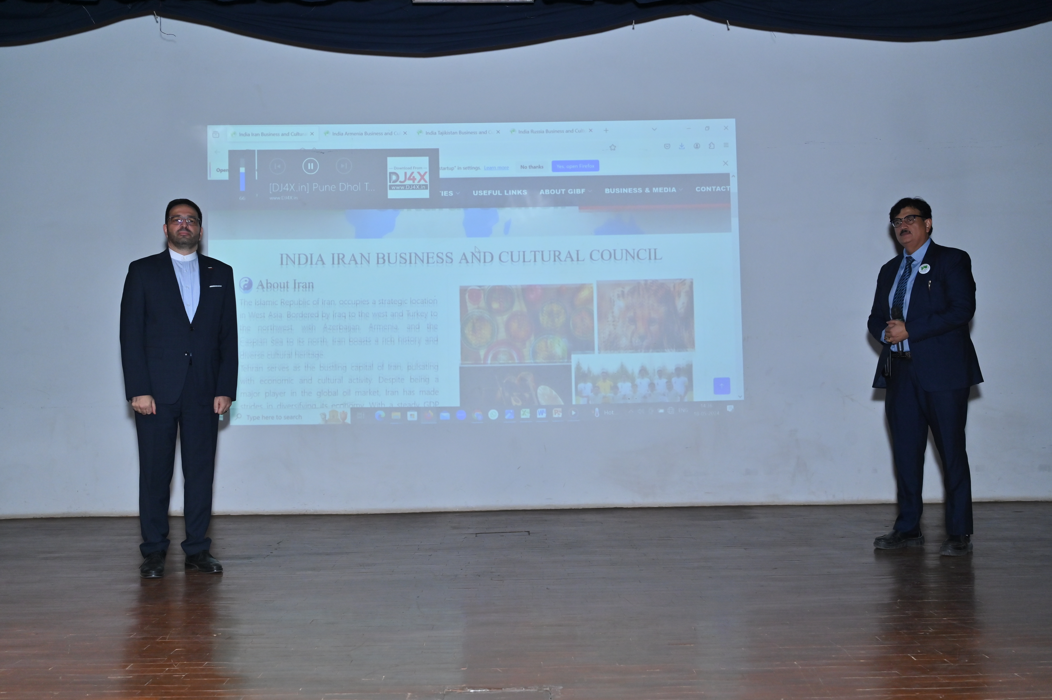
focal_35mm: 40
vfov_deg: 33.4
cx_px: 526
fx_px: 1168
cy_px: 350
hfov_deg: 48.5
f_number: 5.6
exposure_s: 1/200
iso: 1250
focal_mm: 40
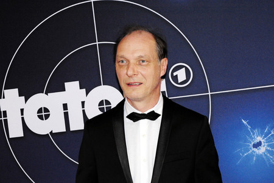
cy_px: 92
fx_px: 628
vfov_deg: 16.6
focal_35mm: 82
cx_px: 137
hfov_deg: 24.6
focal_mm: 55
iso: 3200
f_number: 8
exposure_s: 1/60
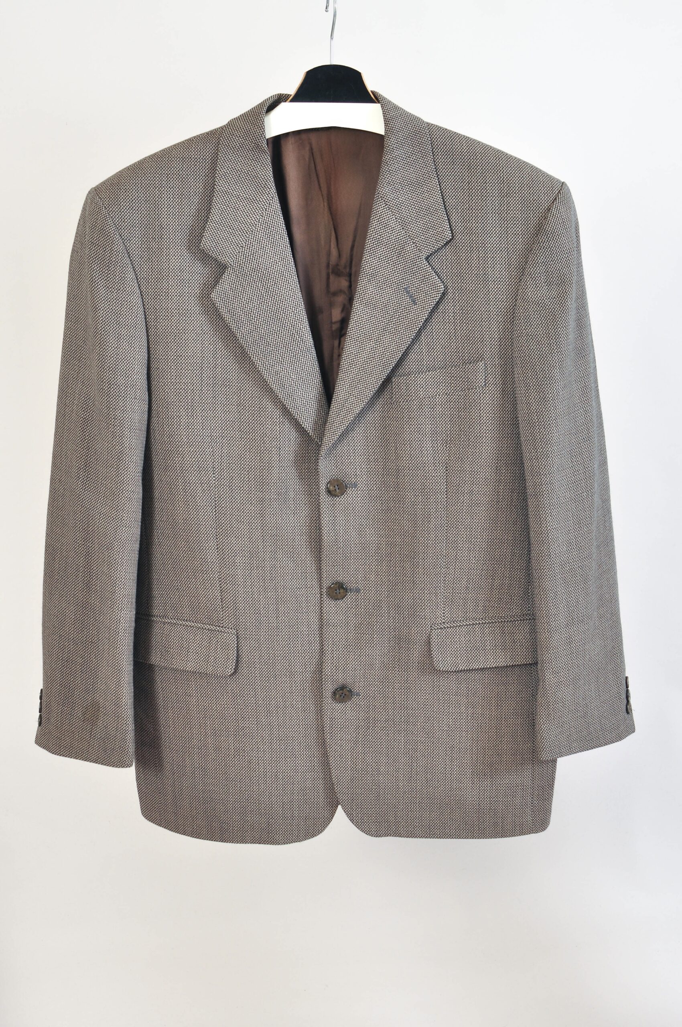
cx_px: 341
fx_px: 1496
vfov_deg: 37.9
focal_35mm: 52
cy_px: 514
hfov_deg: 25.7
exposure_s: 1/125
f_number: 5.6
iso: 200
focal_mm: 35
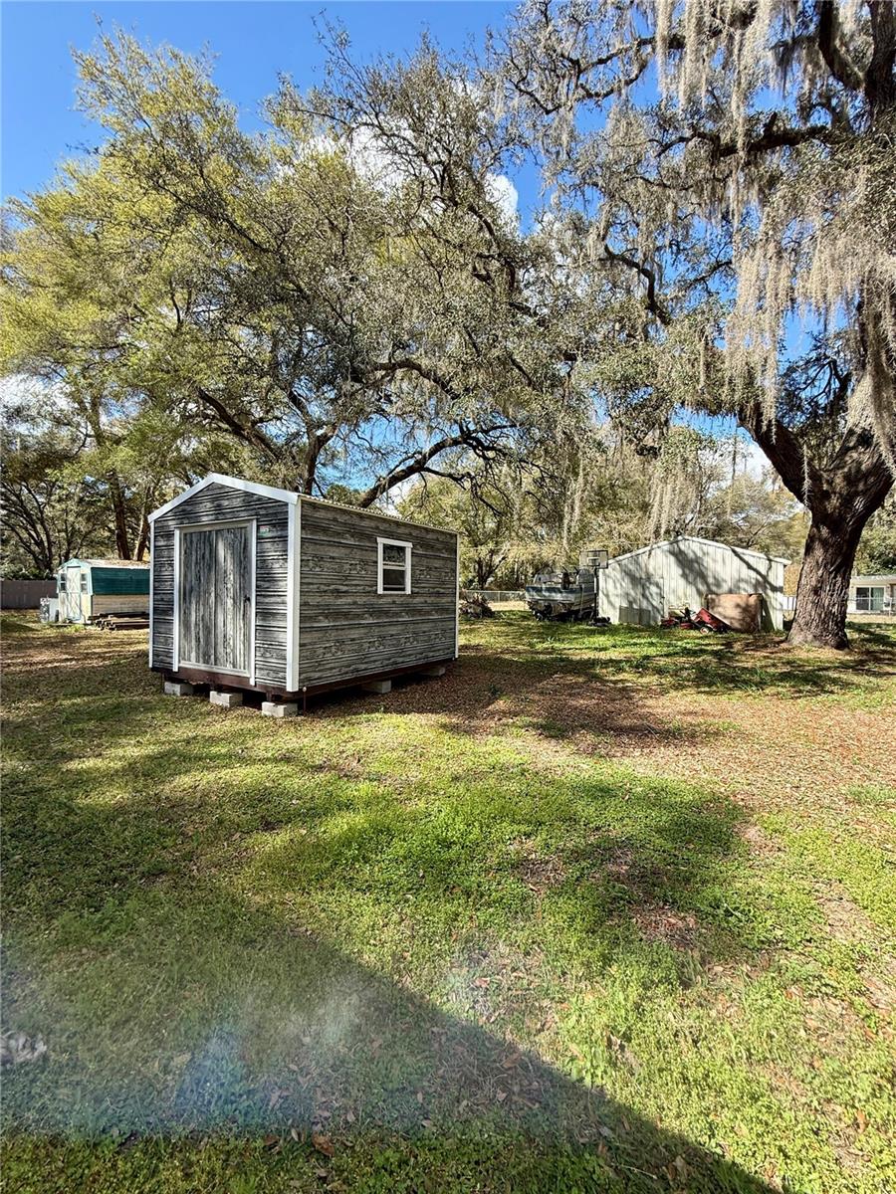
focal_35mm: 14
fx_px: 483
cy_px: 597
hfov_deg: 85.7
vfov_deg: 102.1
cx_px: 448
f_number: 2.2
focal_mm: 2.22
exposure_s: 1/510
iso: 50
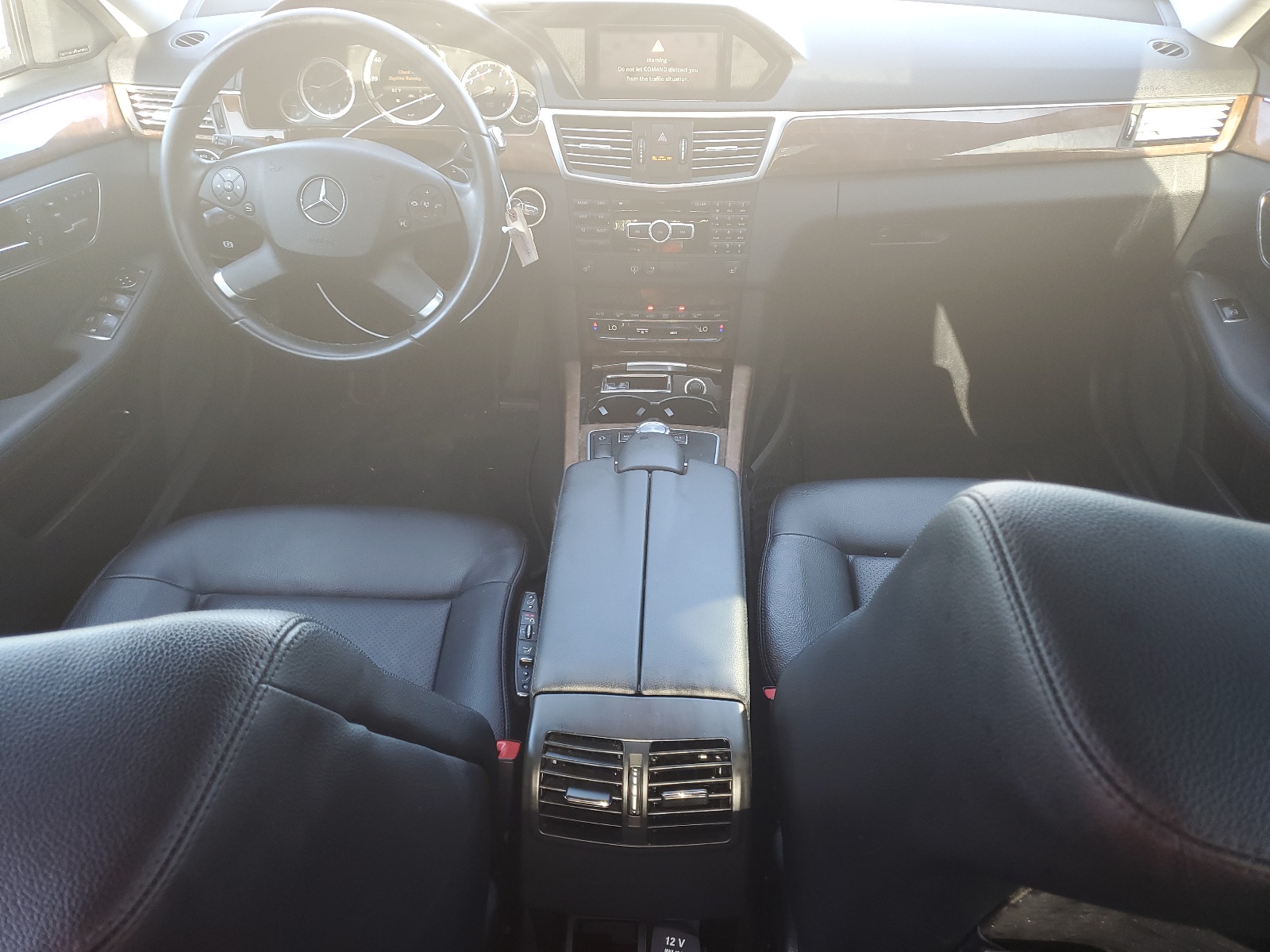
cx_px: 635
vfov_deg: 53.1
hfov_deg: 67.3
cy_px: 476
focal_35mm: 26
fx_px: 954
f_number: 1.5
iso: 57
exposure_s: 1/50
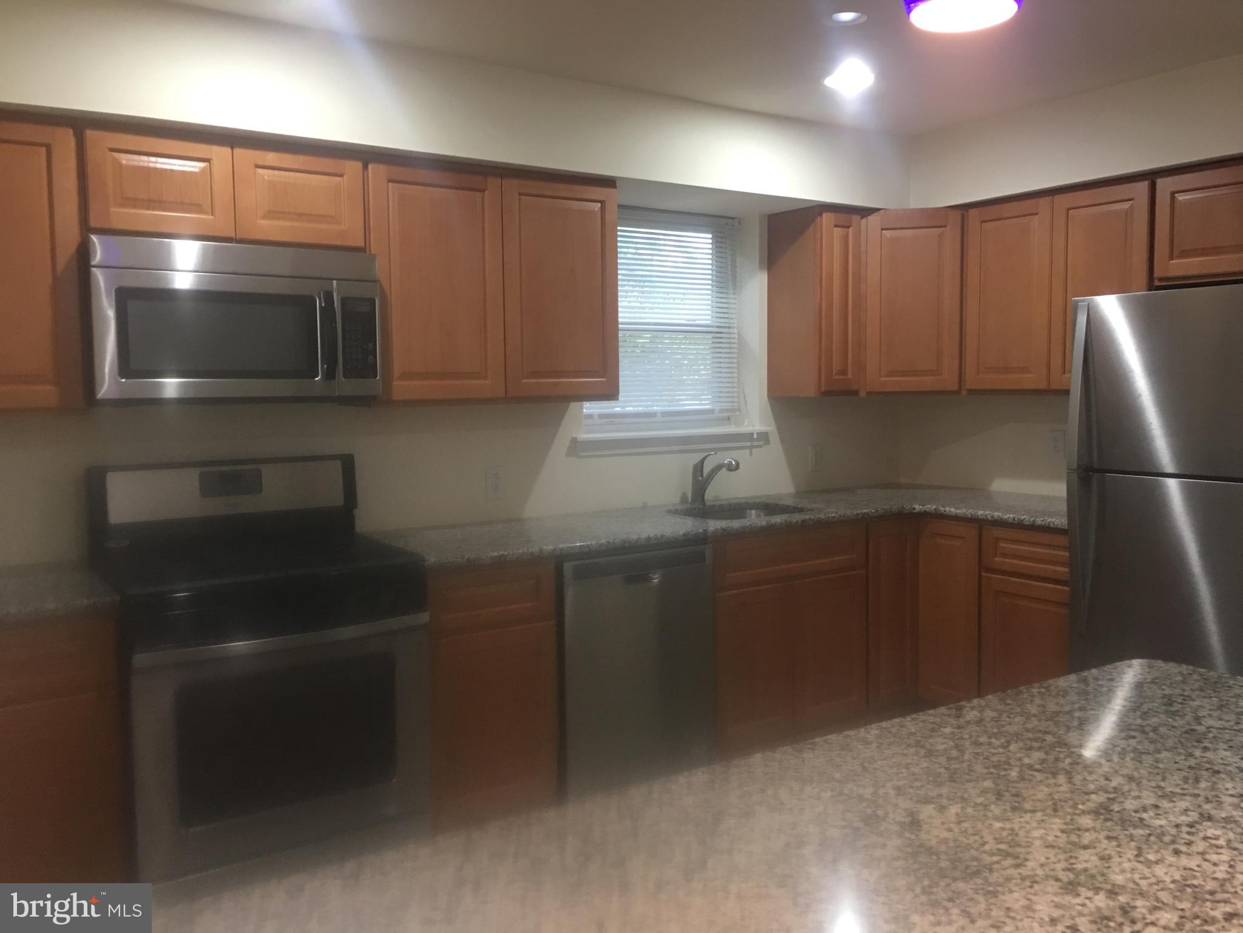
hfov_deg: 61.7
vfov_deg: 48.2
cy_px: 466
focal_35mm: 29
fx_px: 1041
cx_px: 622
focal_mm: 4.15
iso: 64
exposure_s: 1/15
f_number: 2.2
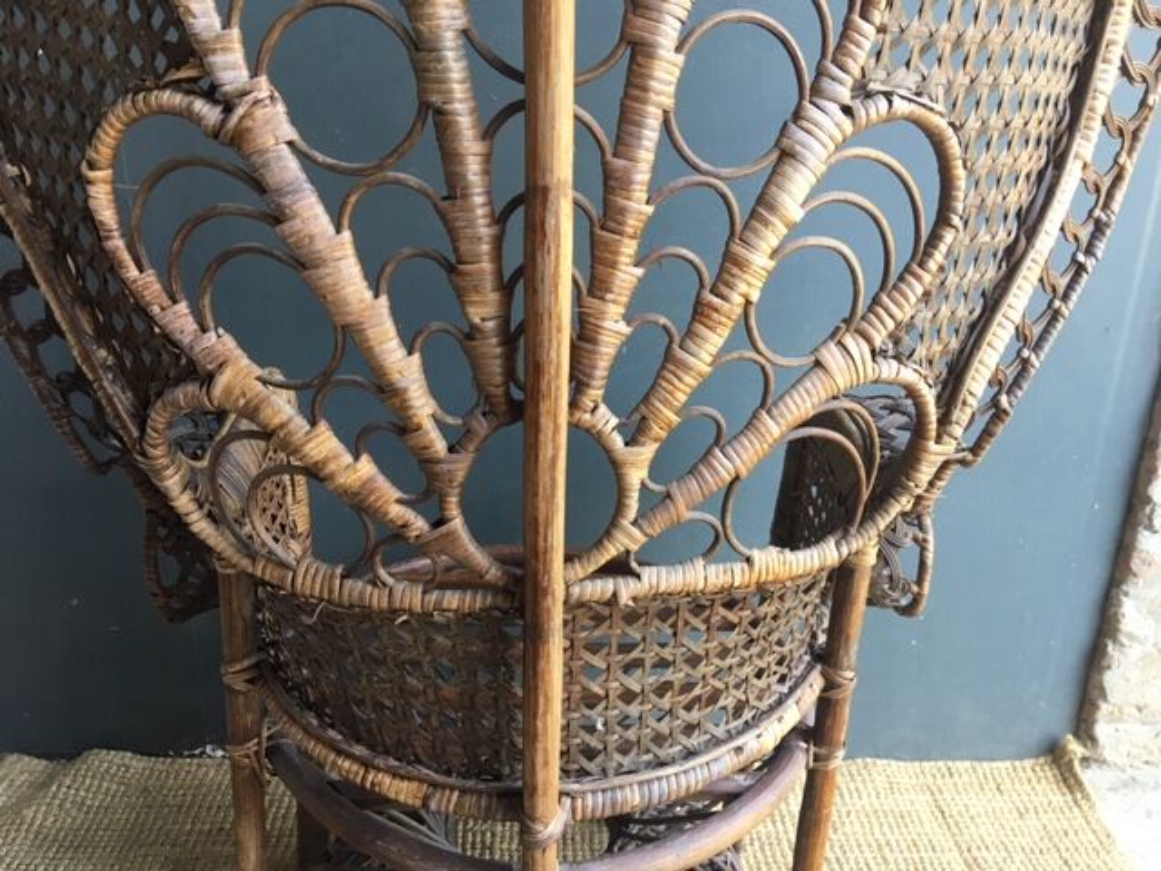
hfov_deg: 61.7
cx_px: 580
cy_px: 436
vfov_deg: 48.2
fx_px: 973
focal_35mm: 29
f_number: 2.2
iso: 40
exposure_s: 1/33
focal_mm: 4.15
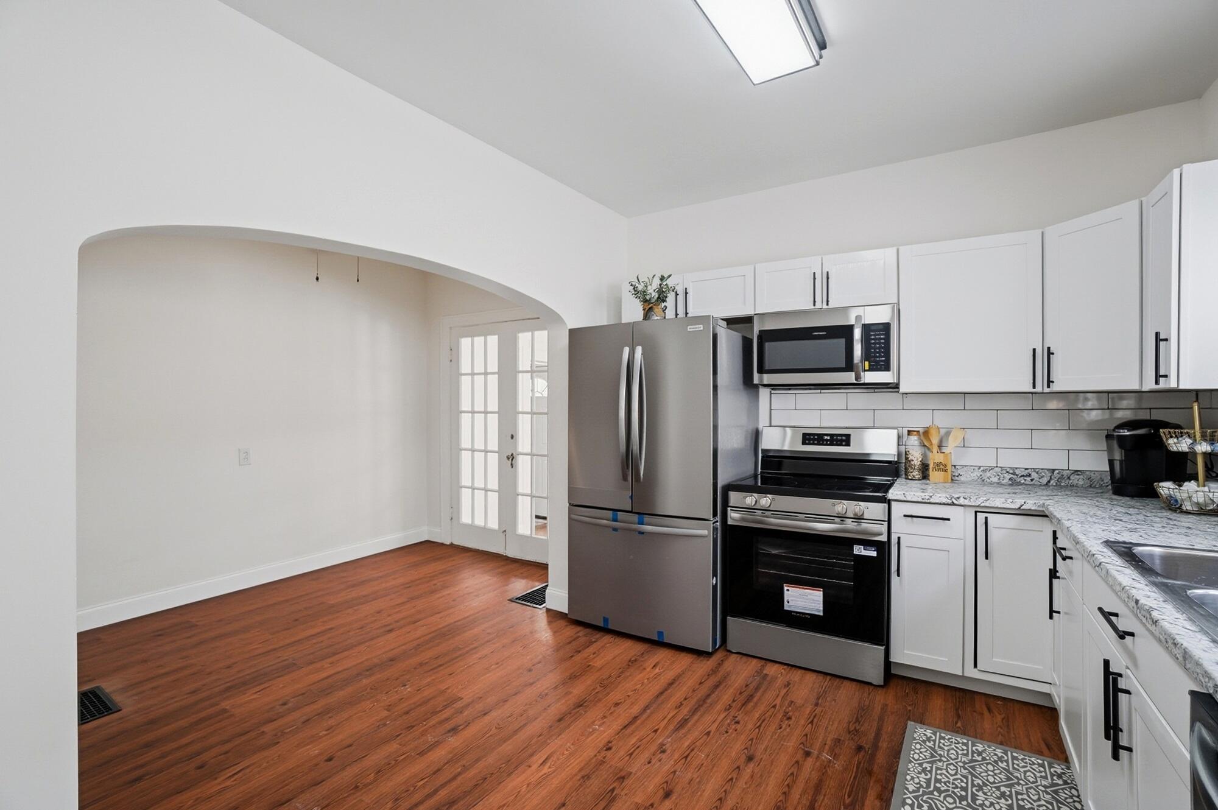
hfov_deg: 100.4
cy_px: 405
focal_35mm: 15
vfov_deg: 77.2
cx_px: 609
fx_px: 507
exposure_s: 1/400
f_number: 4
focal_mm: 10
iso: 100
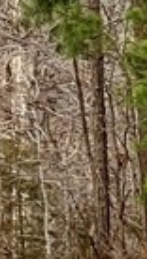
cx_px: -134
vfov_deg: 3.5
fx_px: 4294
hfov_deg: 2.0
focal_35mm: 622
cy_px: 435
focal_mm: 9
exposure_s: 1/99
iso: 32
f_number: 2.8
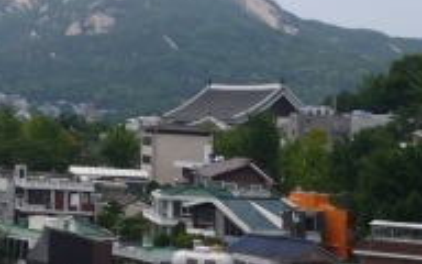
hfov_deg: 18.5
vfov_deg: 11.7
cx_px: -15
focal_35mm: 109
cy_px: -70
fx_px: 1254
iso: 160
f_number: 10
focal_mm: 22
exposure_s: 1/400
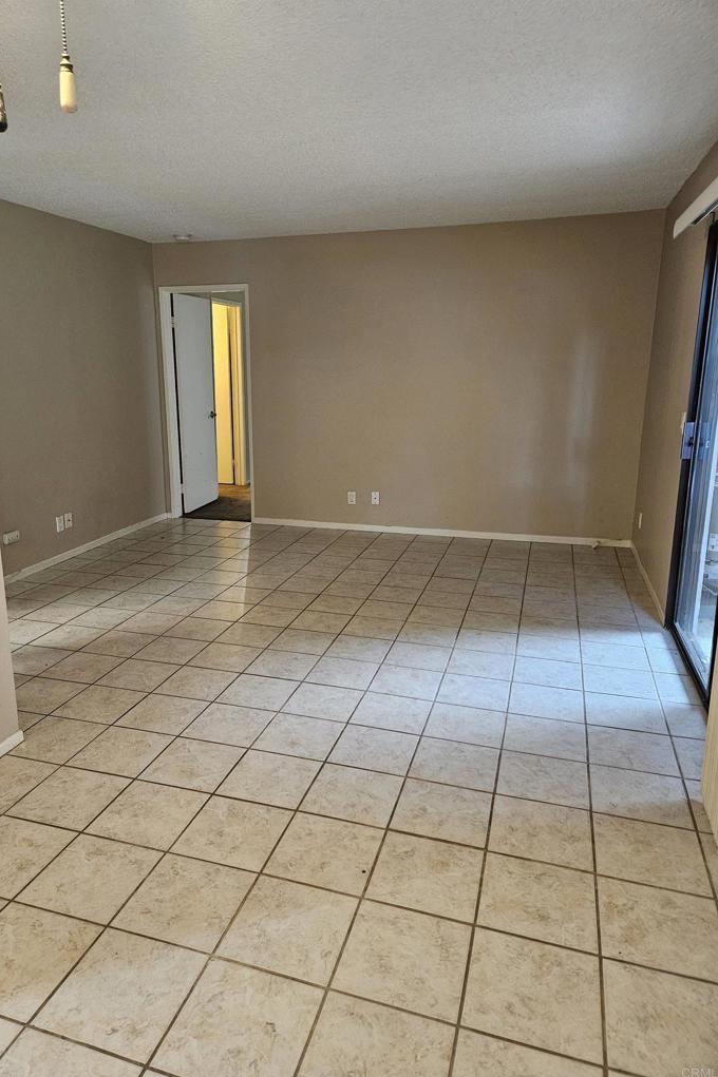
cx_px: 322
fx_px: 718
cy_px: 539
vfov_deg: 73.8
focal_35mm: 24
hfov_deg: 53.0
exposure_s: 1/60
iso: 640
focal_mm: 5.4
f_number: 1.8
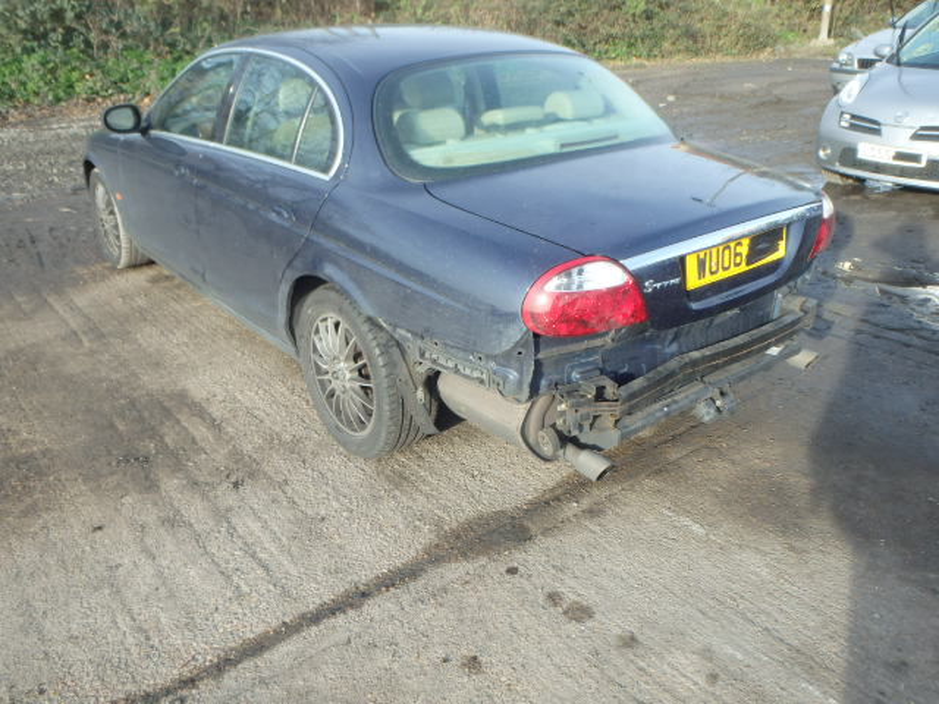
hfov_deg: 63.4
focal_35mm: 28
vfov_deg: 49.7
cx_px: 470
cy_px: 352
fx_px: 760
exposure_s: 1/200
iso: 125
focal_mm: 5
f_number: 3.9
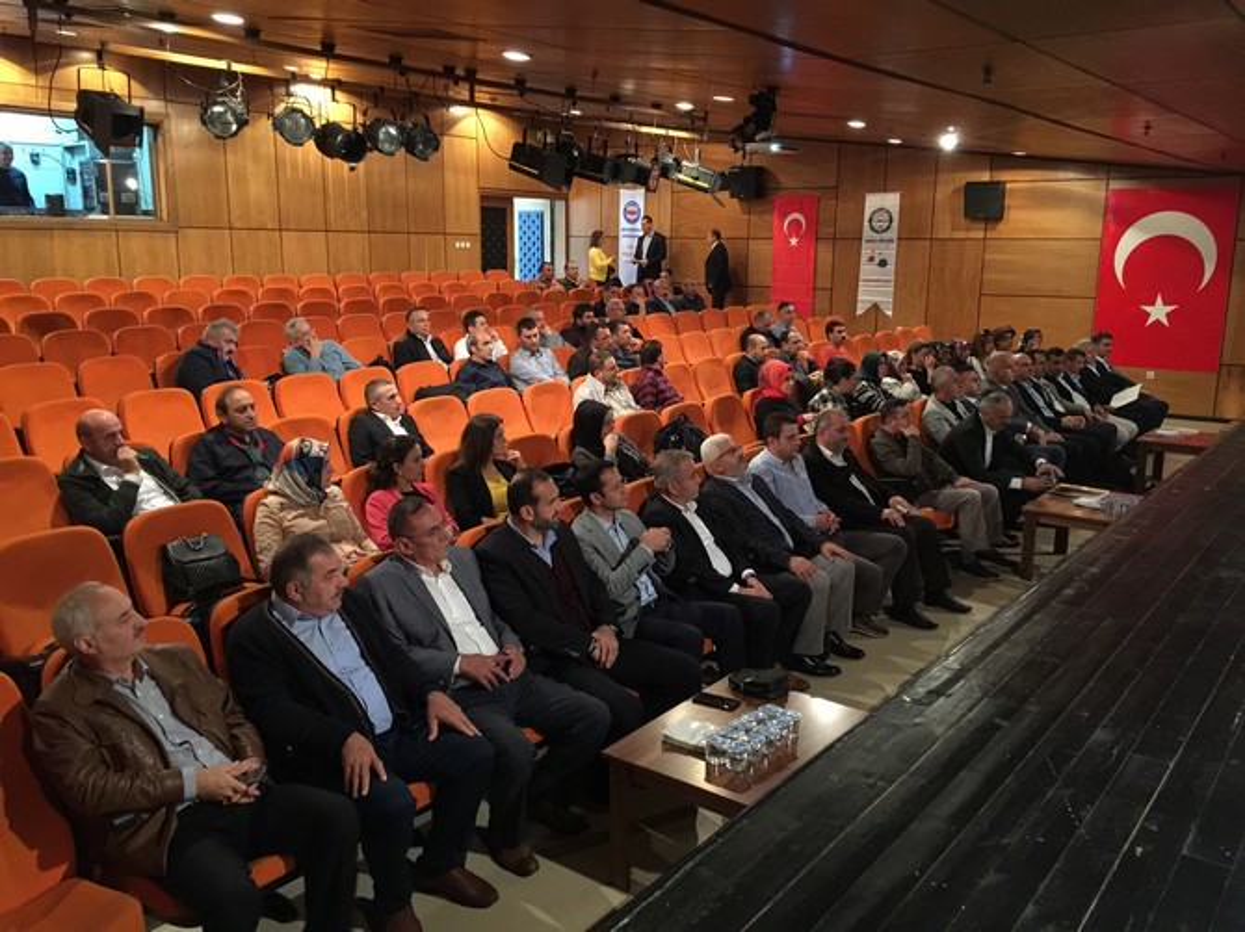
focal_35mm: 29
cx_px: 622
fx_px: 1043
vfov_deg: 48.2
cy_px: 466
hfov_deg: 61.7
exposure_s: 1/8
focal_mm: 4.15
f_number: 2.2
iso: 200
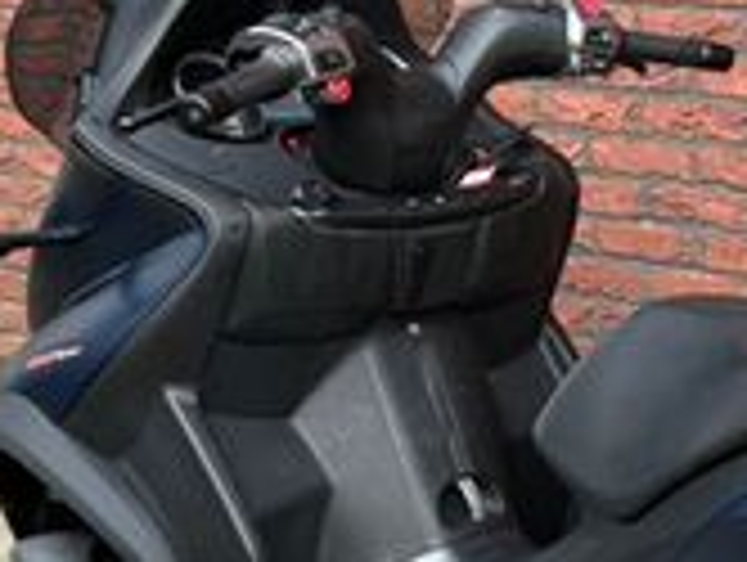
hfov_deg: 18.2
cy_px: 427
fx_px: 2161
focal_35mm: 100
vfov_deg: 14.8
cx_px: 999
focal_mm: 5.7
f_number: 1.5
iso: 50
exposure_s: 1/121
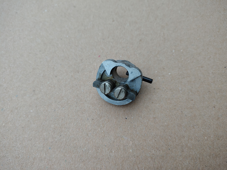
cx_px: 114
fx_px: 157
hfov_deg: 71.6
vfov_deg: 56.8
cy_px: 85
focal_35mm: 24
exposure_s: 1/100
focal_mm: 5.56
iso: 124
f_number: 1.8
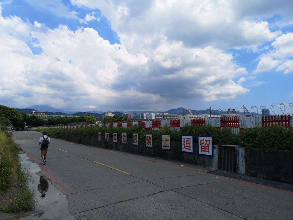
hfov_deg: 65.3
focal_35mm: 27
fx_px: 229
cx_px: 146
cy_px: 110
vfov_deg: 51.4
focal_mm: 3.95
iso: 50
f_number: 1.8
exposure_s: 1/2899
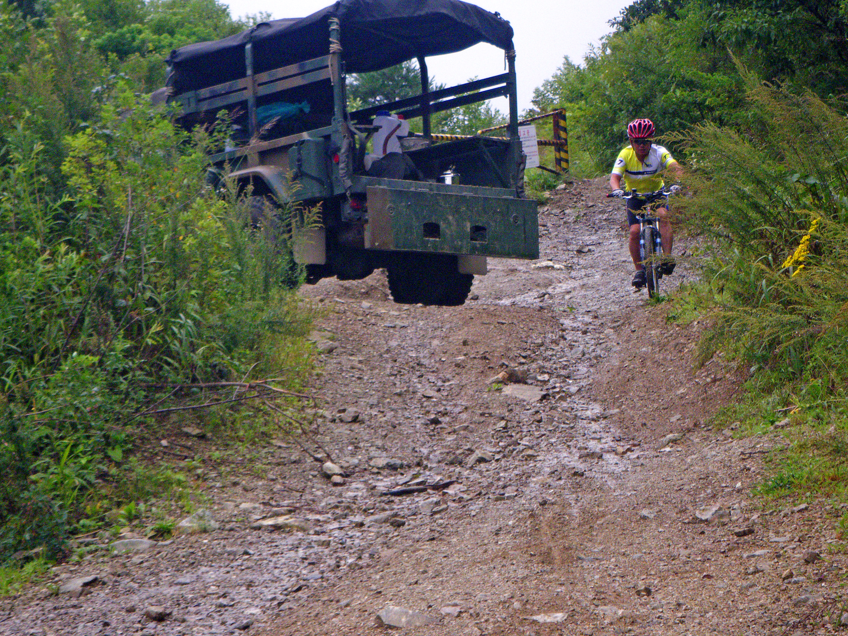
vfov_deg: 10.6
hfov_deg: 14.1
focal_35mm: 140
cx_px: 424
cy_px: 318
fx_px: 3430
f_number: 5.5
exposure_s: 1/250
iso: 400
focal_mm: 25
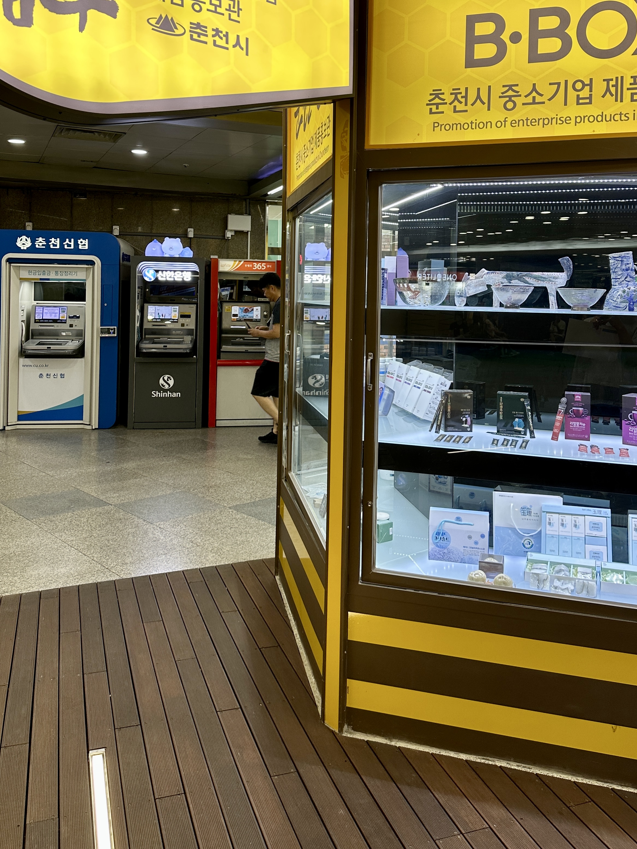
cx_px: 343
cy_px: 302
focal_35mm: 31
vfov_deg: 57.4
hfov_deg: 45.4
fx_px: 761
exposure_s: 1/120
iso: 100
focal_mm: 6.86
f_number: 1.78
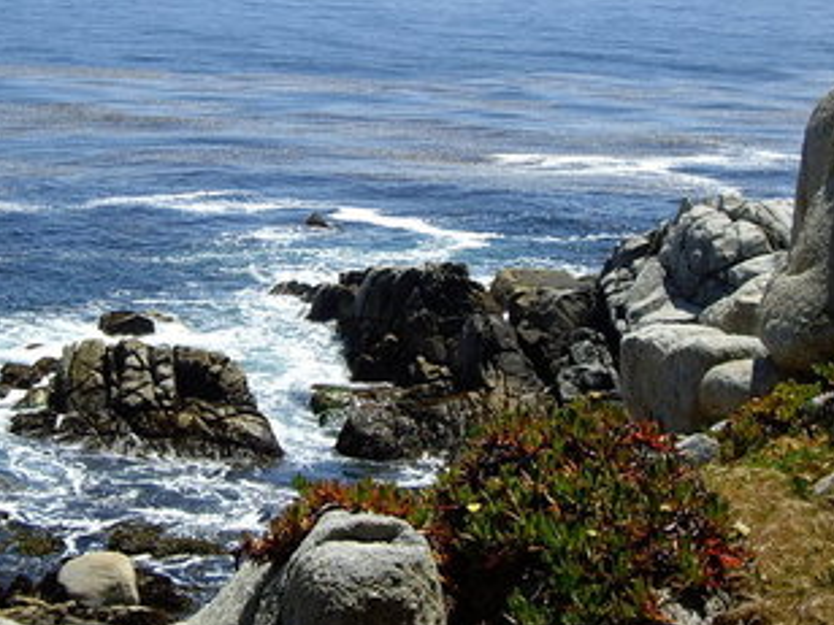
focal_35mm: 79
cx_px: 330
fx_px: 1903
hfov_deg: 24.7
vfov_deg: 18.6
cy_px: 187
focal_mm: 6.2
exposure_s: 1/500
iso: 50
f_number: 4.3
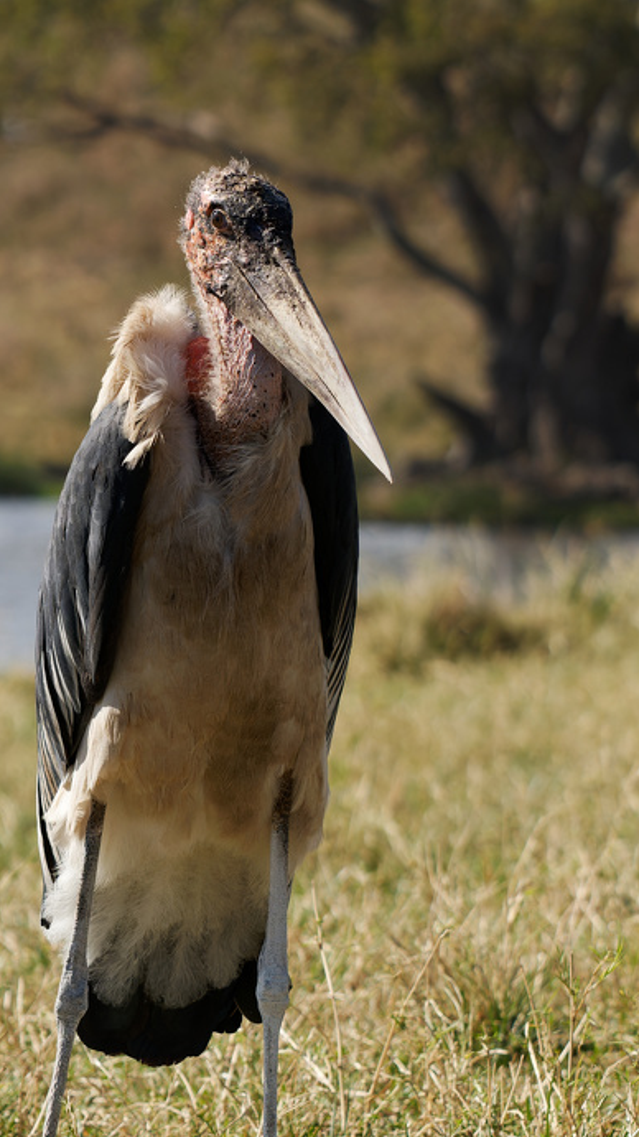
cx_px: 368
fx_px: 8167
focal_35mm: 271
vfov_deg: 8.0
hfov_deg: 4.5
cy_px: 376
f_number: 3.5
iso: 250
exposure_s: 1/3200
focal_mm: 85
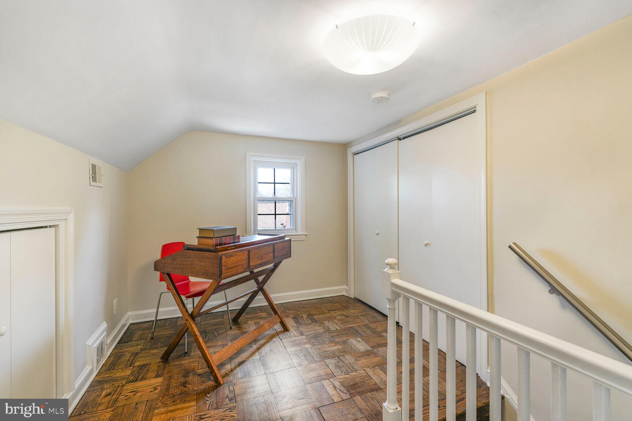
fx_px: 290
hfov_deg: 95.0
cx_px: 316
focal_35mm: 16
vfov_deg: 72.1
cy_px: 210
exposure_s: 1/25
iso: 200
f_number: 4
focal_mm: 16.5
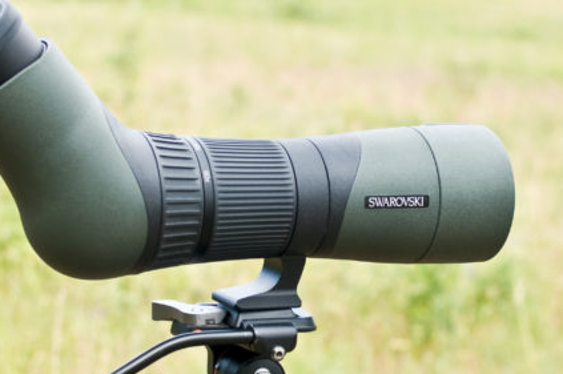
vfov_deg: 10.8
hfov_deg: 16.1
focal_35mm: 127
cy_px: 208
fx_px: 1987
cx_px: 302
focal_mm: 35
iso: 320
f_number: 3.5
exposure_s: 1/500
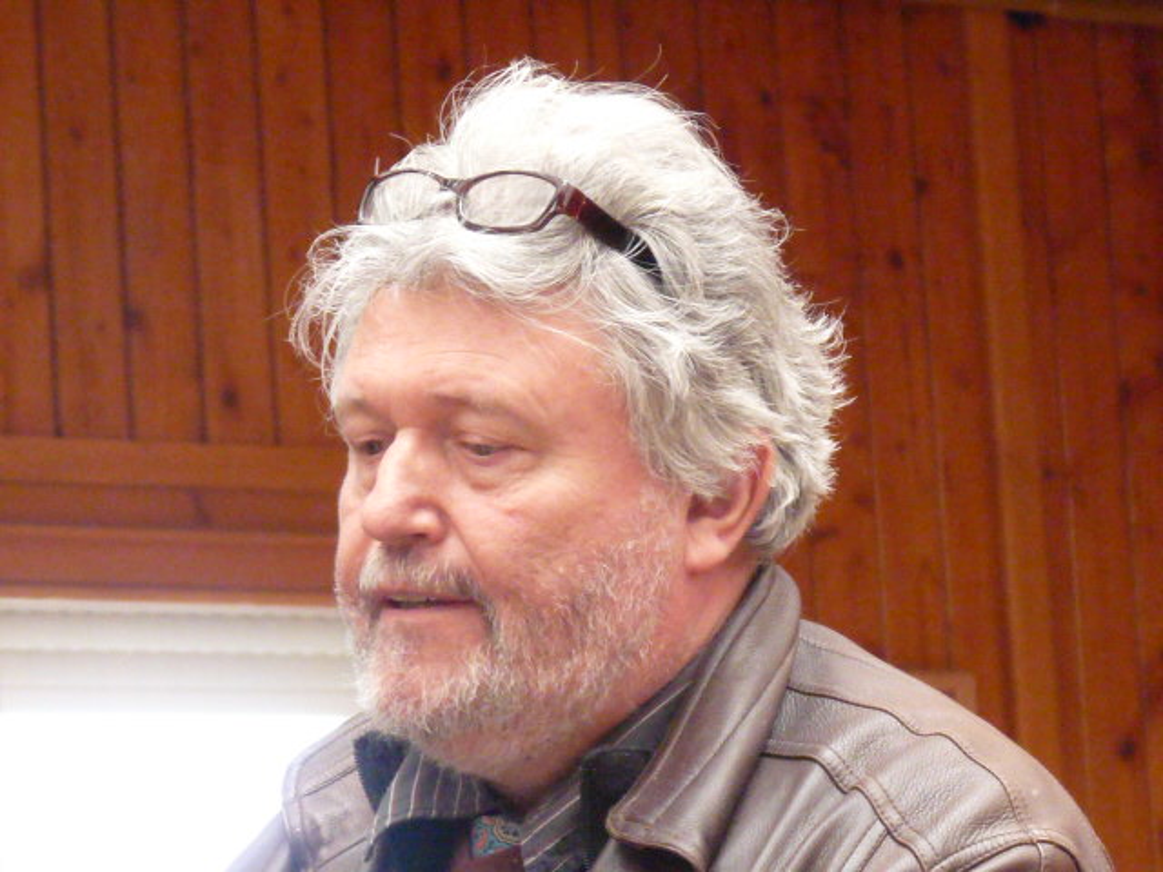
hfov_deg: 8.6
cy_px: 436
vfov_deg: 6.4
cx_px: 582
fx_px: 7761
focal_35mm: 231
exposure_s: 1/60
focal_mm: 23.7
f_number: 3.6
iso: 800
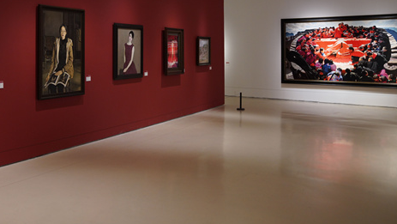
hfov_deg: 51.8
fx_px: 400
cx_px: 134
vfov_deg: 30.5
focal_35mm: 38
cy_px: 44
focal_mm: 24
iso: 1000
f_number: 2.8
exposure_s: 1/100
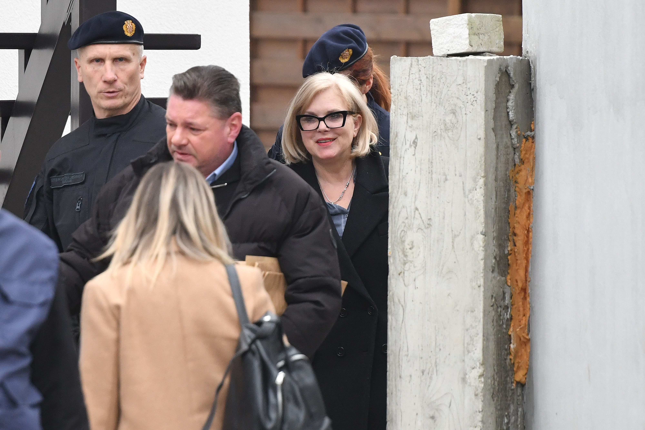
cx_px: 322
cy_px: 215
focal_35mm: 200
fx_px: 3583
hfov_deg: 10.3
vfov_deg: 6.9
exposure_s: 1/1000
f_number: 5
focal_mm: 200
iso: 800
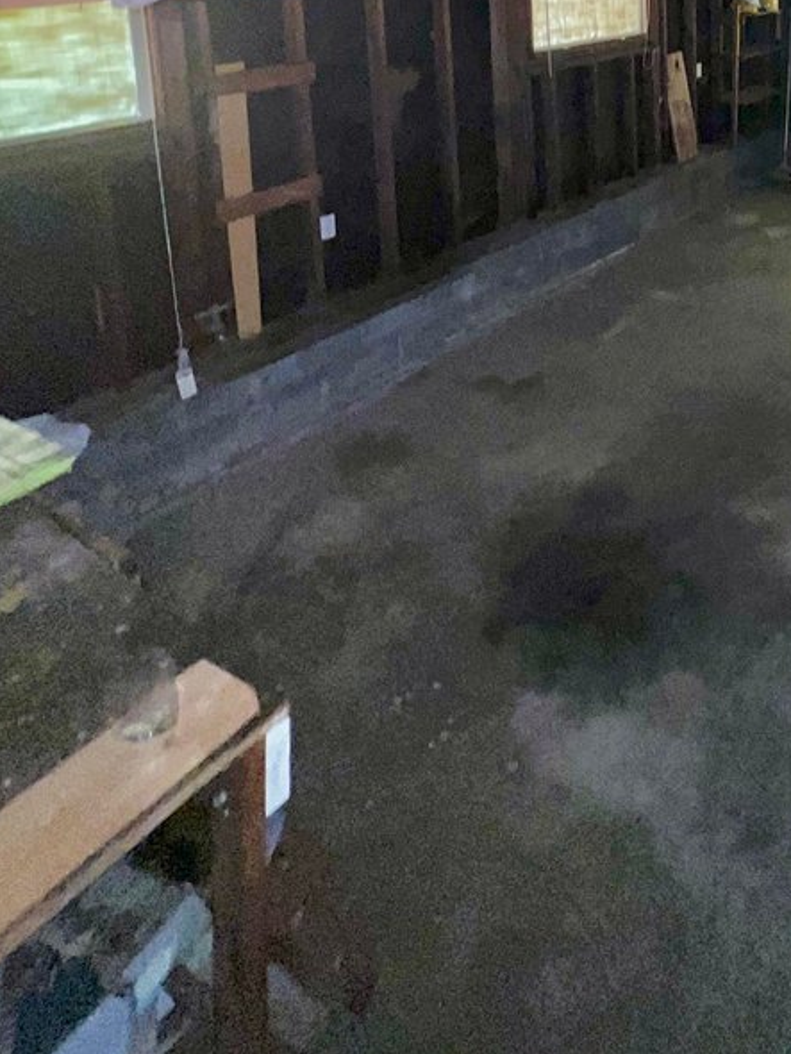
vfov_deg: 56.9
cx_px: 742
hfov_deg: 48.0
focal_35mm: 25
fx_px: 761
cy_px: 56
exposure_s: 1/30
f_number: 1.8
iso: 200
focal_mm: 1.57
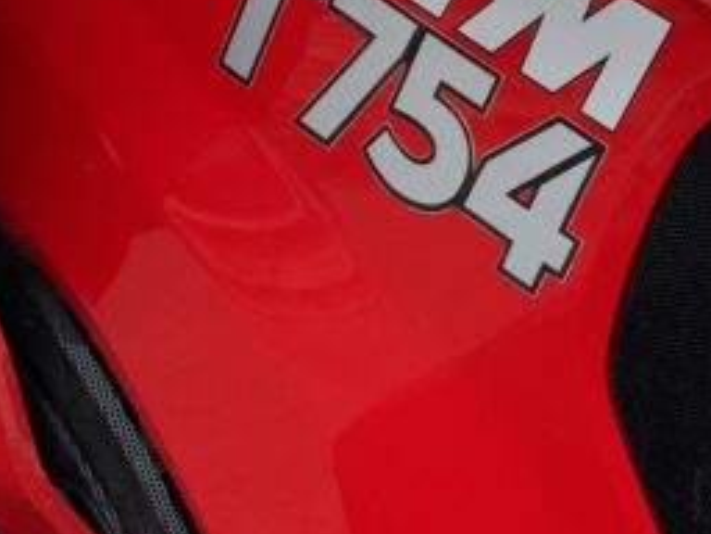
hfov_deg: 16.2
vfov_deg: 12.7
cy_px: 134
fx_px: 2383
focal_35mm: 116
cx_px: 875
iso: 20
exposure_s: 1/122
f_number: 1.8
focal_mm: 3
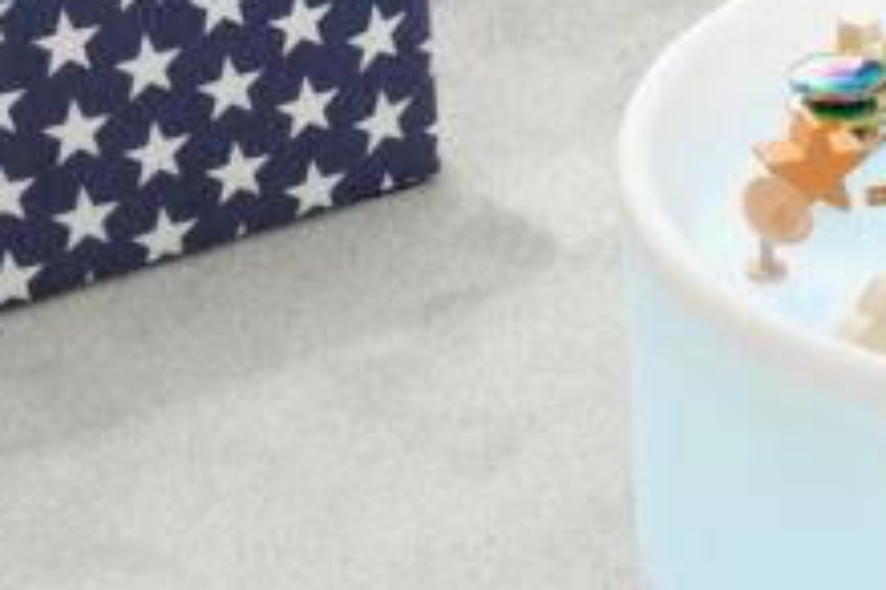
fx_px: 4725
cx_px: 1185
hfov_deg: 10.5
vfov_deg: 7.1
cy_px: 432
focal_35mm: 192
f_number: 8
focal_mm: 70
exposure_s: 1/2
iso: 64
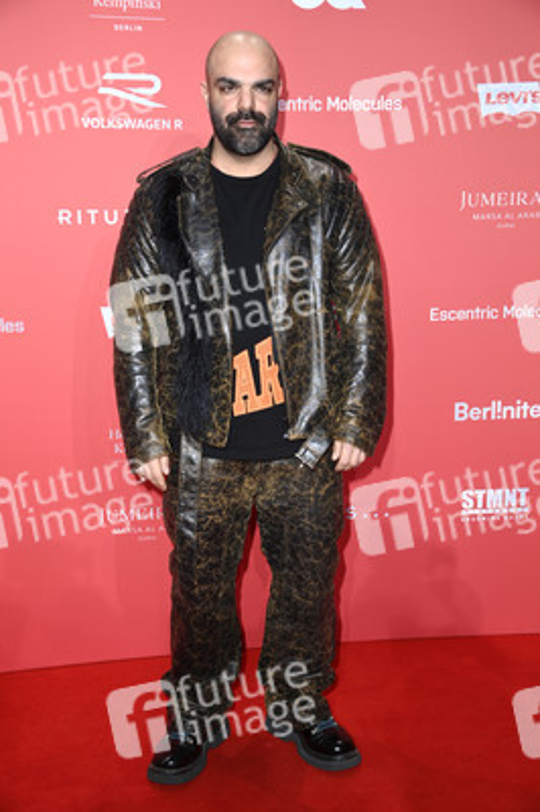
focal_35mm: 48
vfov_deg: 41.1
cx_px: 270
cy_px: 406
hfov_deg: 28.0
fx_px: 1082
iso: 800
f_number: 5
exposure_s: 1/250
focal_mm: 48
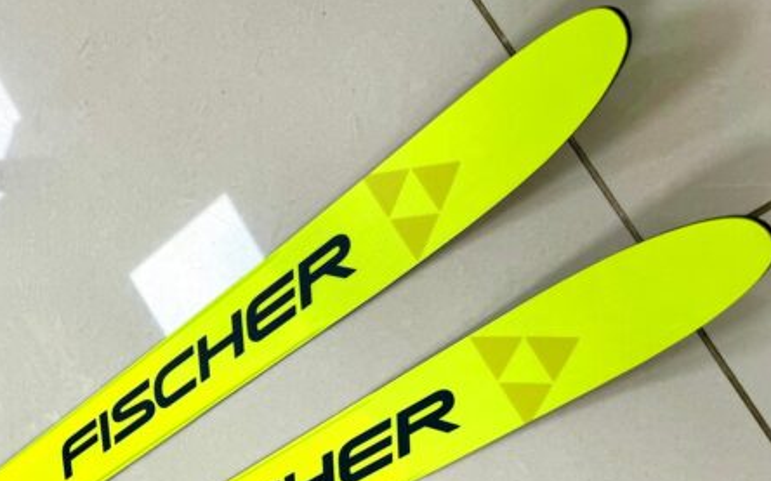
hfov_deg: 43.8
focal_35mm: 43
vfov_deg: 28.4
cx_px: 144
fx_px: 903
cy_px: 452
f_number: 1.78
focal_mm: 6.76
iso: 100
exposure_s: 1/100
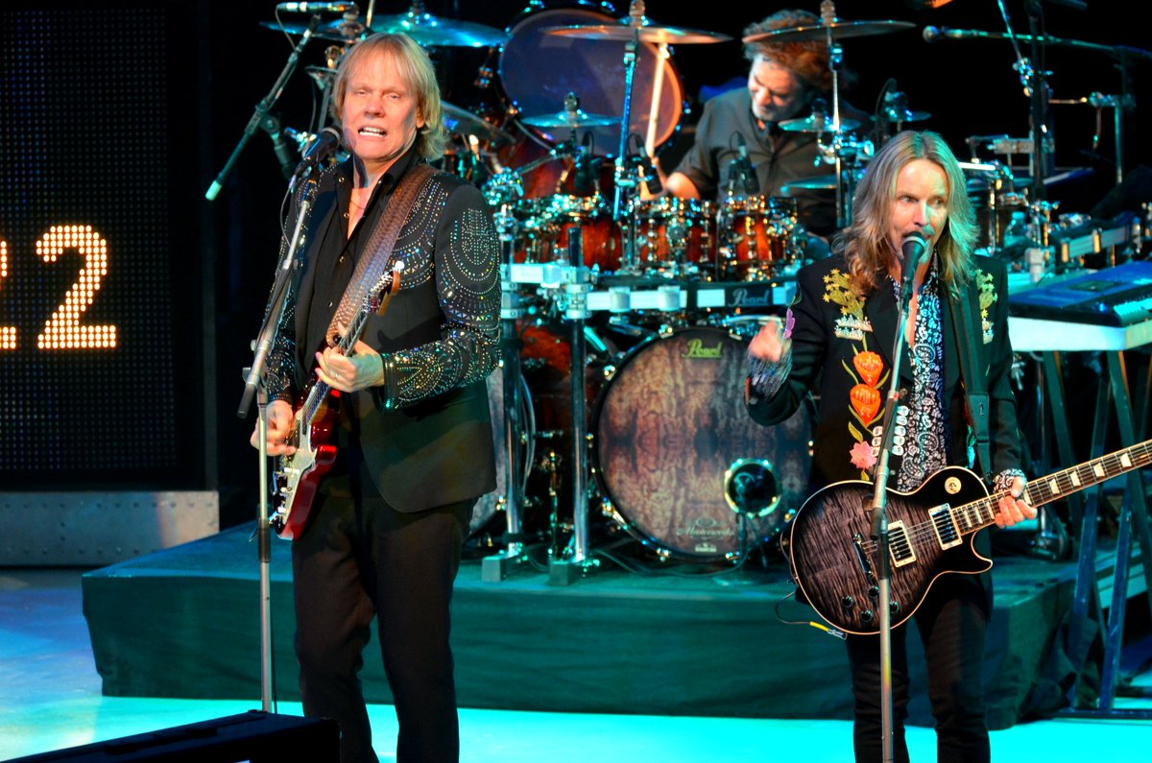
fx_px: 8623
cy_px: 382
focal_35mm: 270
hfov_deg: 7.6
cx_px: 576
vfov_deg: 5.1
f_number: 5
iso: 1600
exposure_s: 1/50
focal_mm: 180
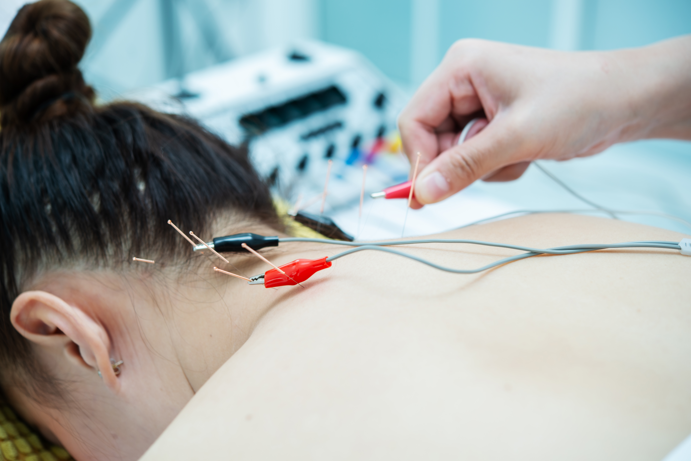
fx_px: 1152
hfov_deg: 33.4
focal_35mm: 60
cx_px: 346
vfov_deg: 22.6
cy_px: 230
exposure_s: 1/80
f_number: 4.5
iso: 125
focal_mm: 60
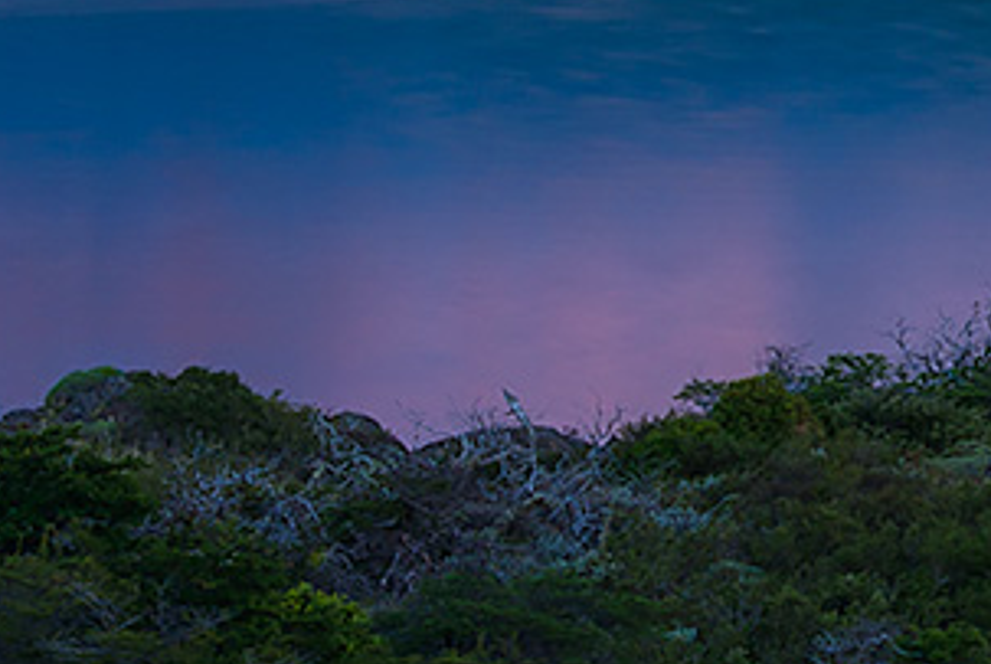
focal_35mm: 290
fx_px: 7995
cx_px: 2702
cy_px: -1215
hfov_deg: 6.6
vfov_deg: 4.6
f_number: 22
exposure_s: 6
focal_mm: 44
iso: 31
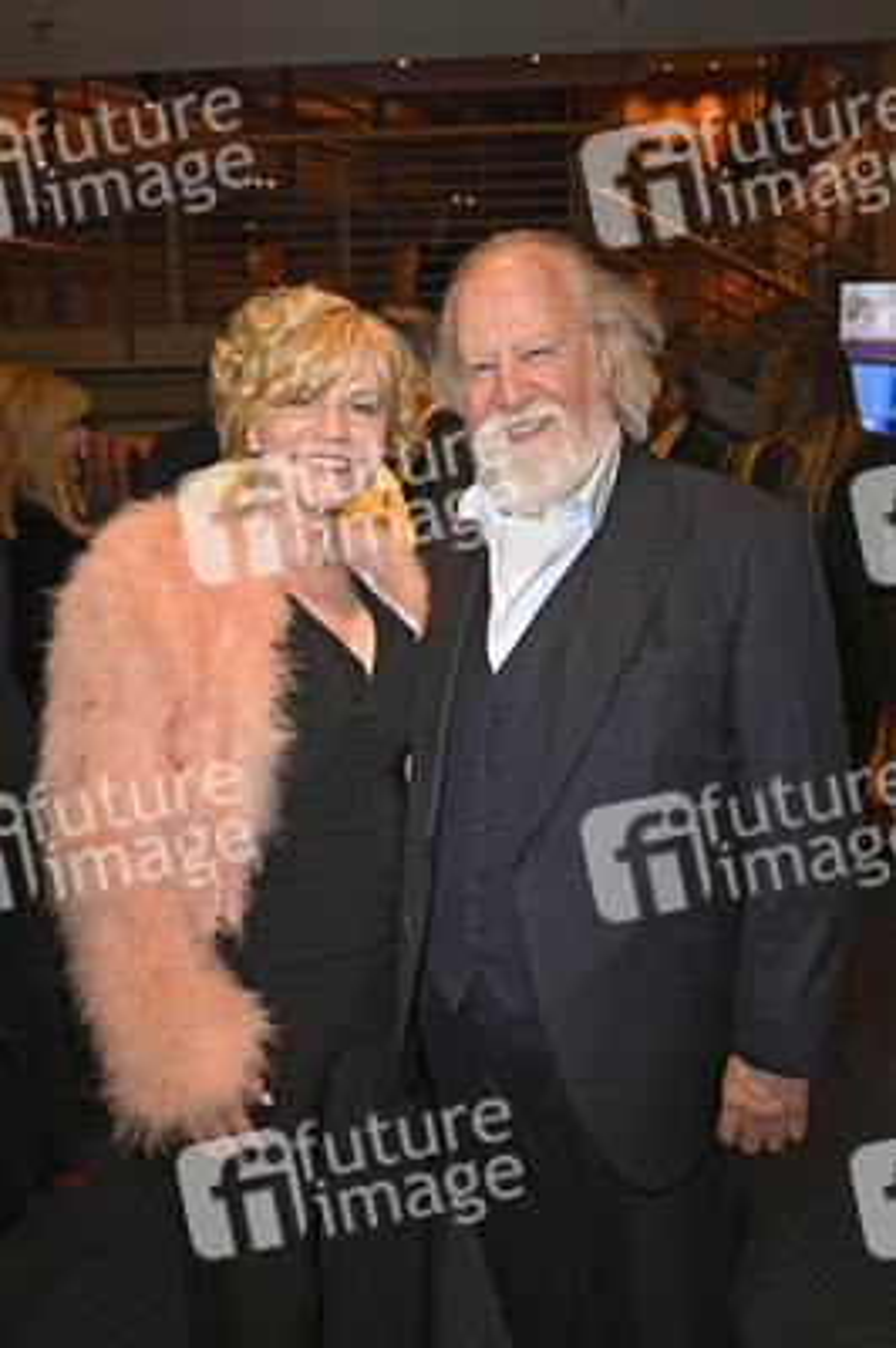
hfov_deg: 42.3
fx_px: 1159
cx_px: 448
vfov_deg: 60.3
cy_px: 674
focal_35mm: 31
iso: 1250
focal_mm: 31
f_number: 5.6
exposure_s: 1/40
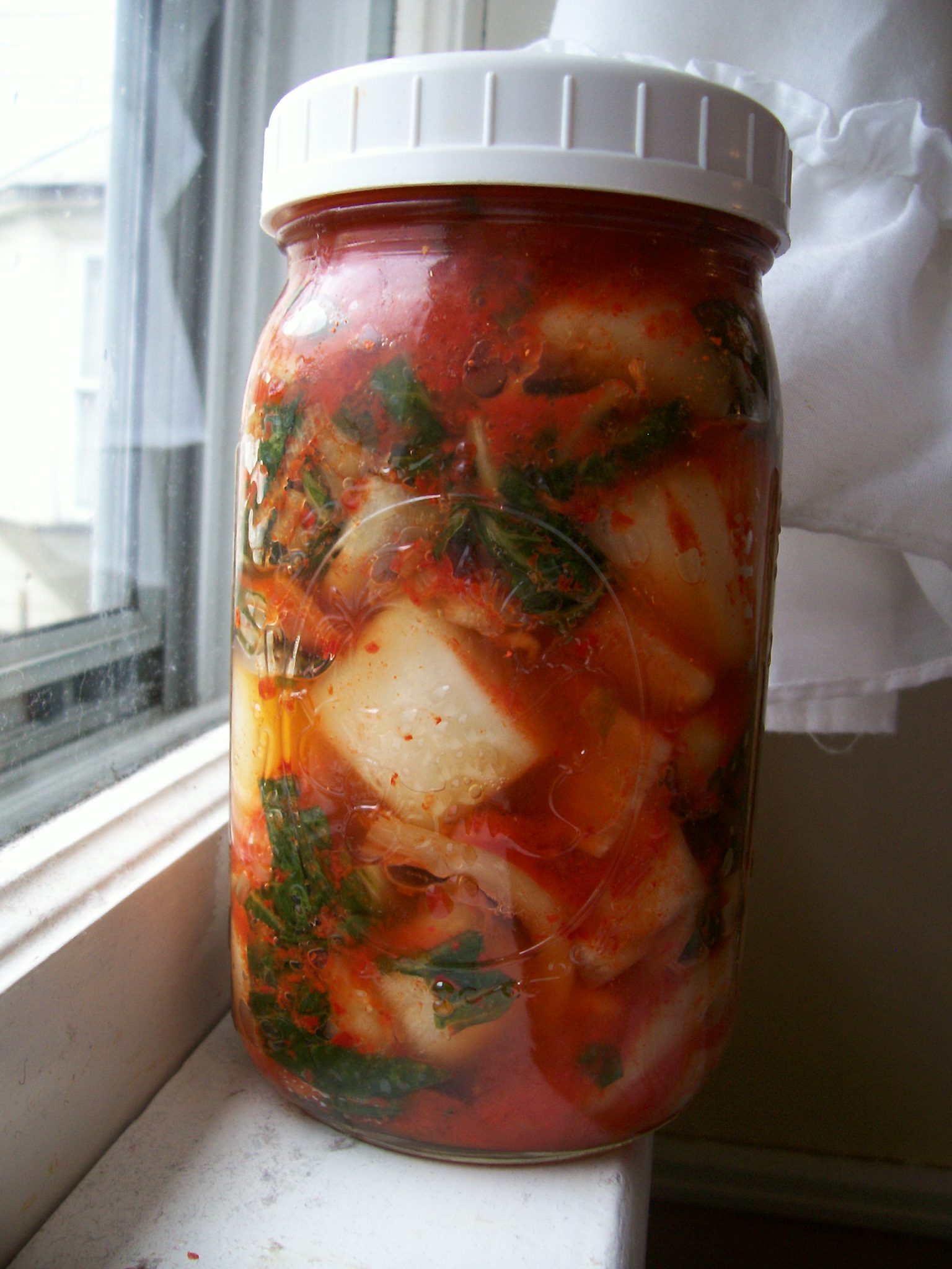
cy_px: 634
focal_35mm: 34
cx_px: 476
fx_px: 1247
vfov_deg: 54.0
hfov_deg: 41.8
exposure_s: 1/41.9
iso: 80
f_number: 2.7
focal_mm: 5.6
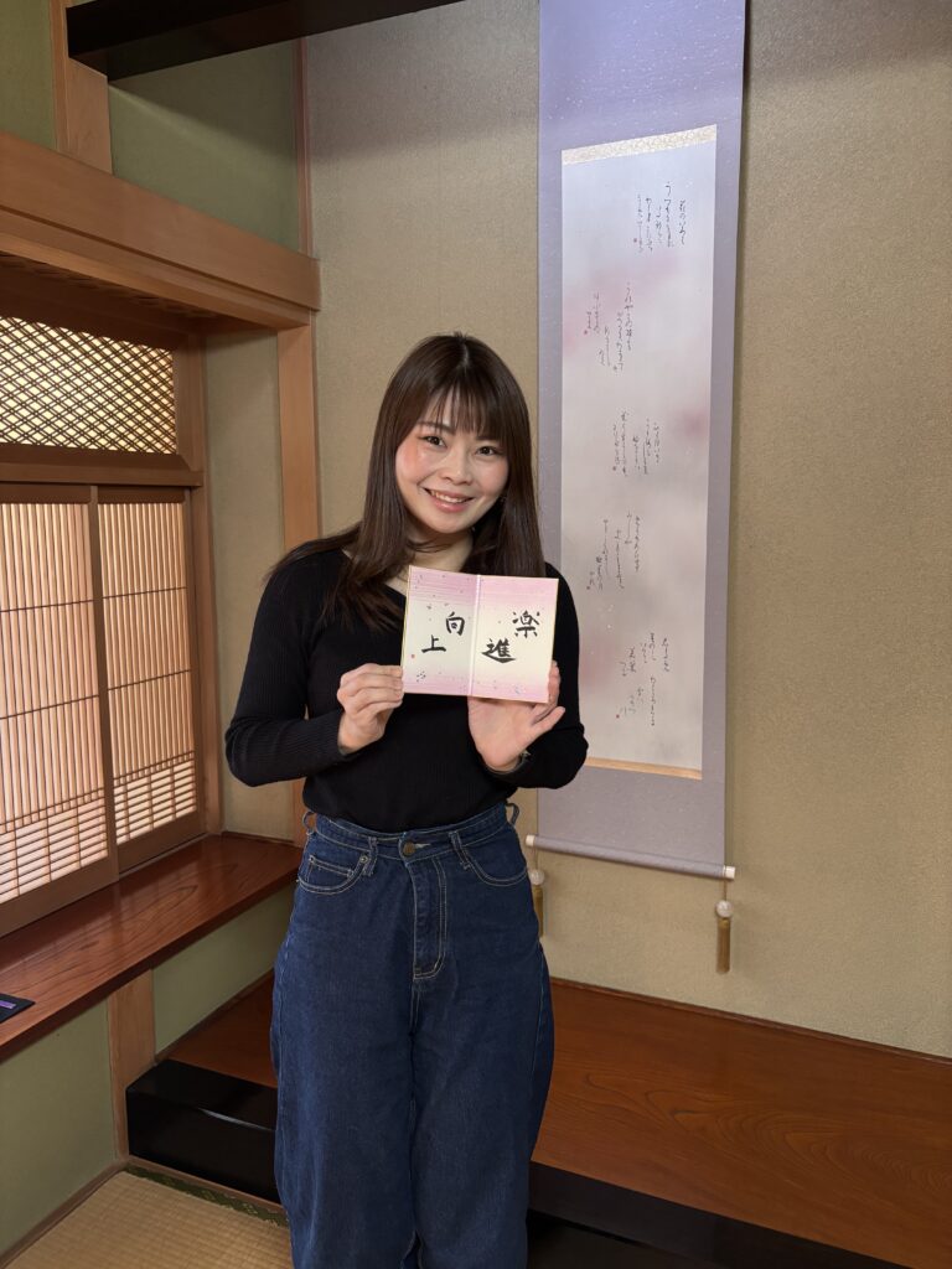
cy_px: 634
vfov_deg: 67.3
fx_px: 953
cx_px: 476
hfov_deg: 53.1
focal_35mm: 26
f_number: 1.6
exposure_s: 1/50
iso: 250
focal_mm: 5.96
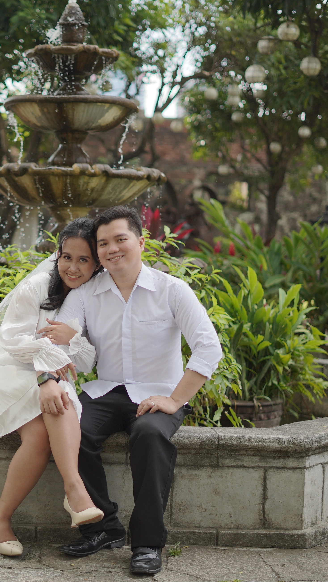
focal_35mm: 79
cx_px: 57
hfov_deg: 15.2
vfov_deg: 26.8
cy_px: 290
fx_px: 1221
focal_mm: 50
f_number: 1.8
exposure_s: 1/1250
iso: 100
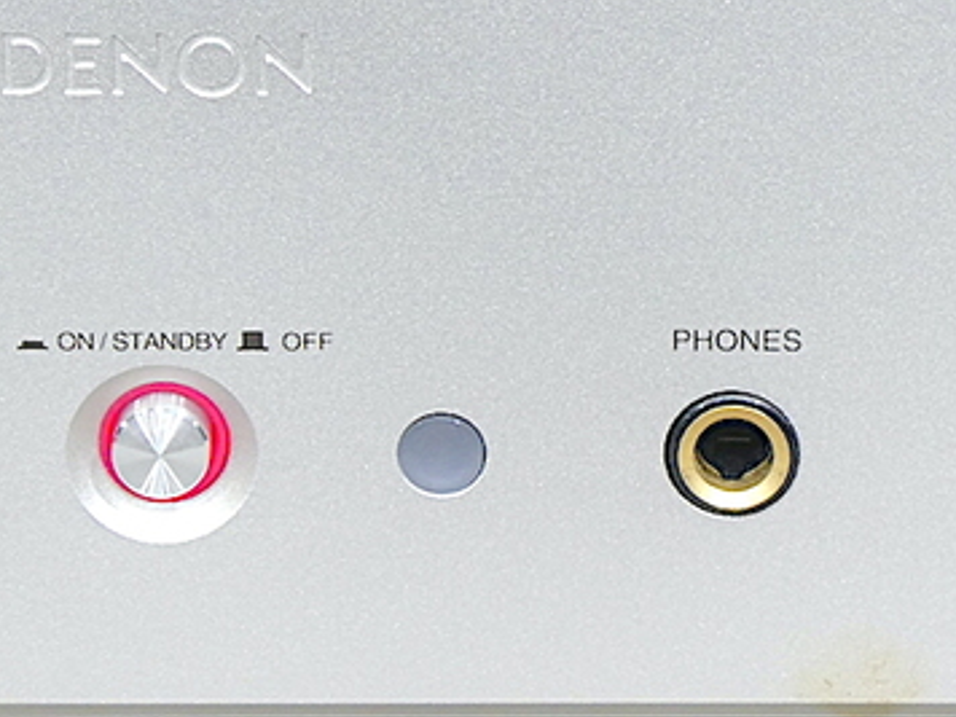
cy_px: 314
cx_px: 838
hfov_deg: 3.4
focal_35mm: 577
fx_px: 15935
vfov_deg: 2.6
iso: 200
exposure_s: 1/5
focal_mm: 38.4
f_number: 5.6
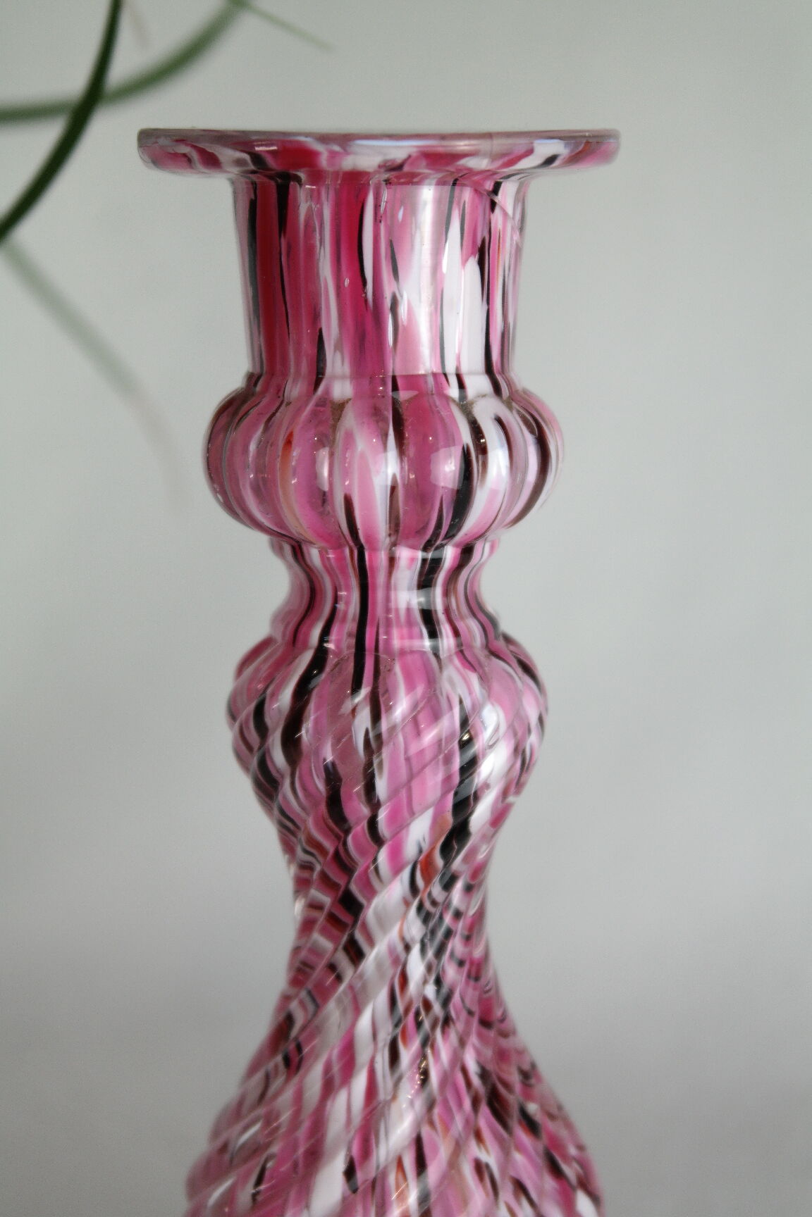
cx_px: 406
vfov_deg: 26.3
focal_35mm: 77
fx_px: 2605
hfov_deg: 17.7
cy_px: 608
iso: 400
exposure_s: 1/80
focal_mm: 50
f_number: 5.6
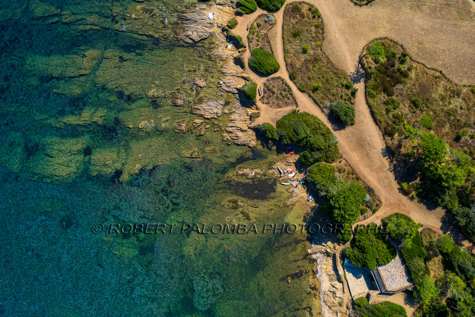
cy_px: 158
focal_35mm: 22
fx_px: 290
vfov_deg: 57.2
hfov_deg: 78.6
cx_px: 238
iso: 100
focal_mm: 8.4
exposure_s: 1/2500
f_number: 2.8
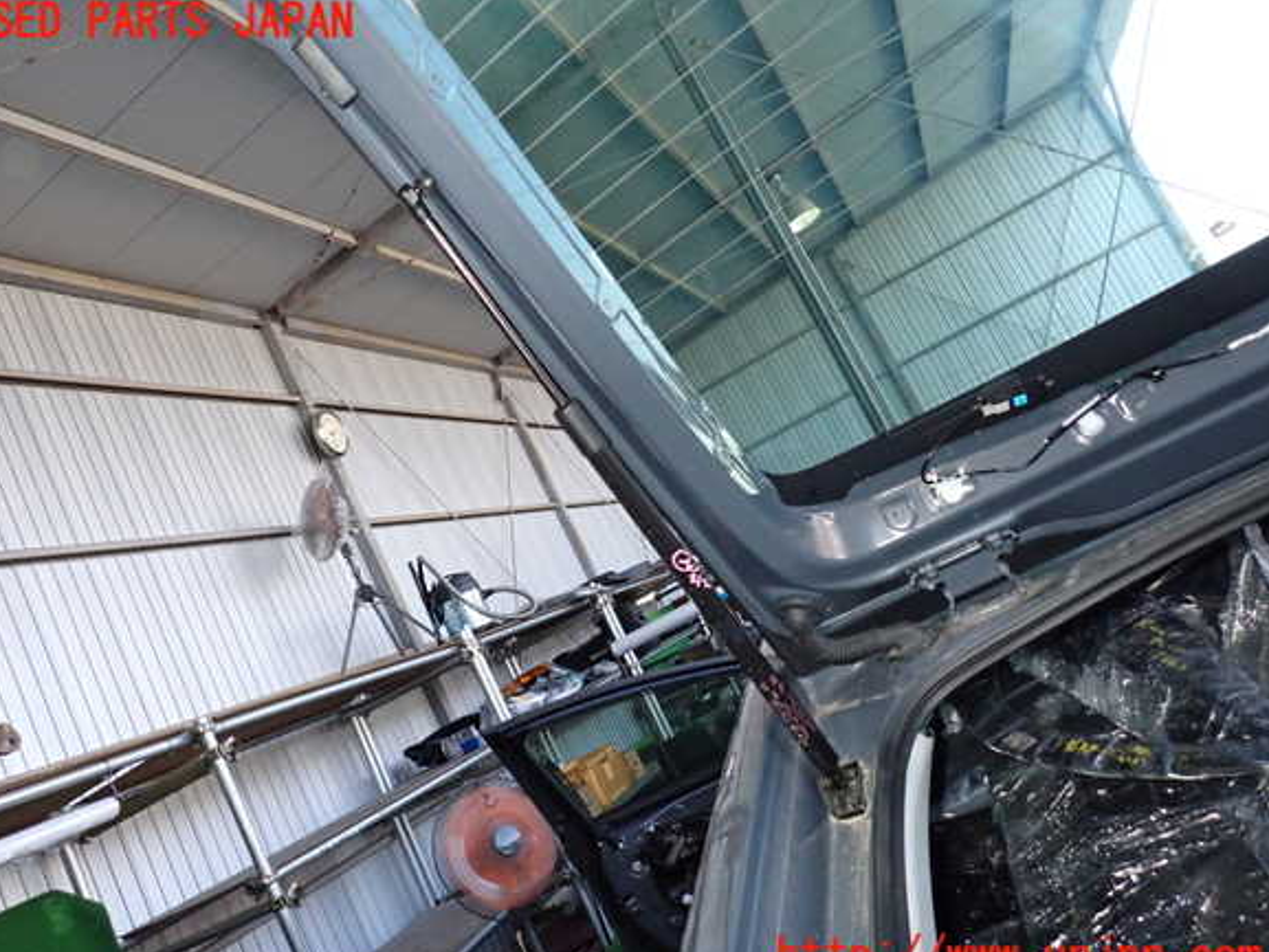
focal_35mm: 26
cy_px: 490
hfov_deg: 67.3
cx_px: 614
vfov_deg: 53.1
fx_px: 953
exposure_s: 1/100
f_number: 8
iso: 1000
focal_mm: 4.5
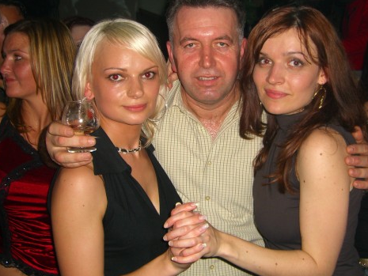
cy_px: 113
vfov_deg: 29.6
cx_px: 208
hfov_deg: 38.8
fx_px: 521
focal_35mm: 49
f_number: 2.8
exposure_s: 1/60
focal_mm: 7.9
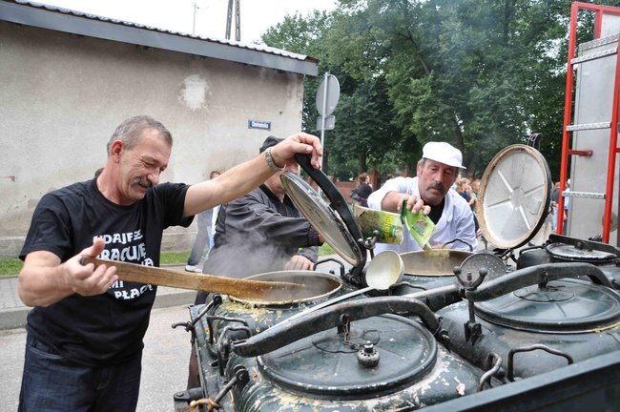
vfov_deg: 47.8
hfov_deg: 67.4
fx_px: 465
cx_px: 310
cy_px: 206
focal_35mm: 27
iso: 400
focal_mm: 18
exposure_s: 1/125
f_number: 5.6
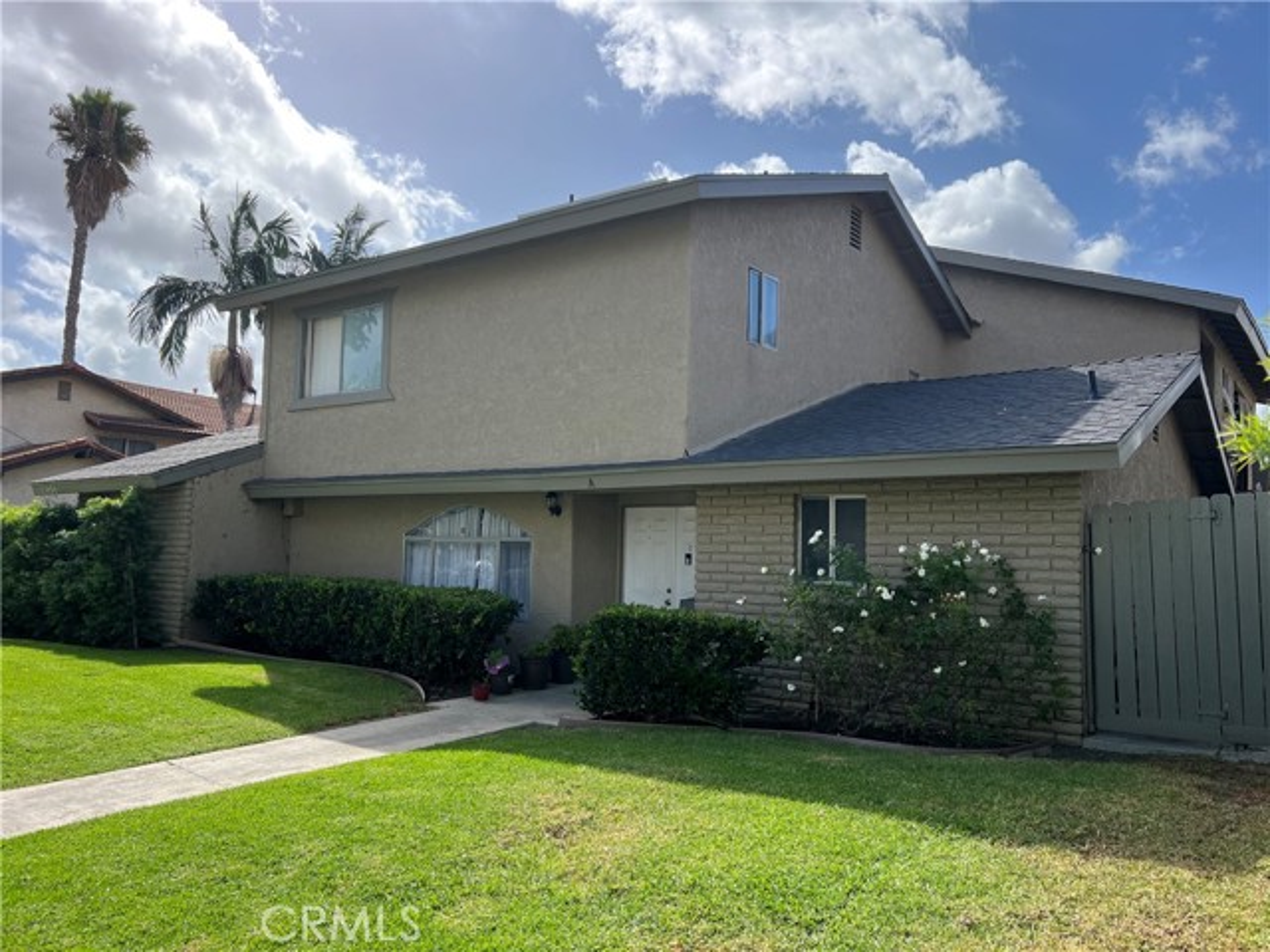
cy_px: 476
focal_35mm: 26
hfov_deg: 67.3
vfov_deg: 53.1
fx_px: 954
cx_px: 635
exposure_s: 1/2994
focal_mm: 5.7
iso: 50
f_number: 1.5
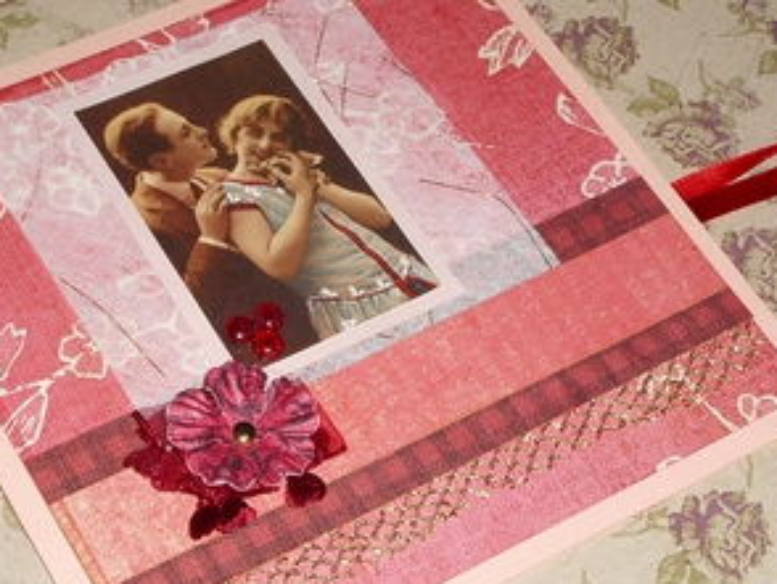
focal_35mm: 95
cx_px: 312
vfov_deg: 15.6
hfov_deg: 20.6
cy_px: 341
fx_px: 2134
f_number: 5.6
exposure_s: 1/60
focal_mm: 10.2
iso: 80
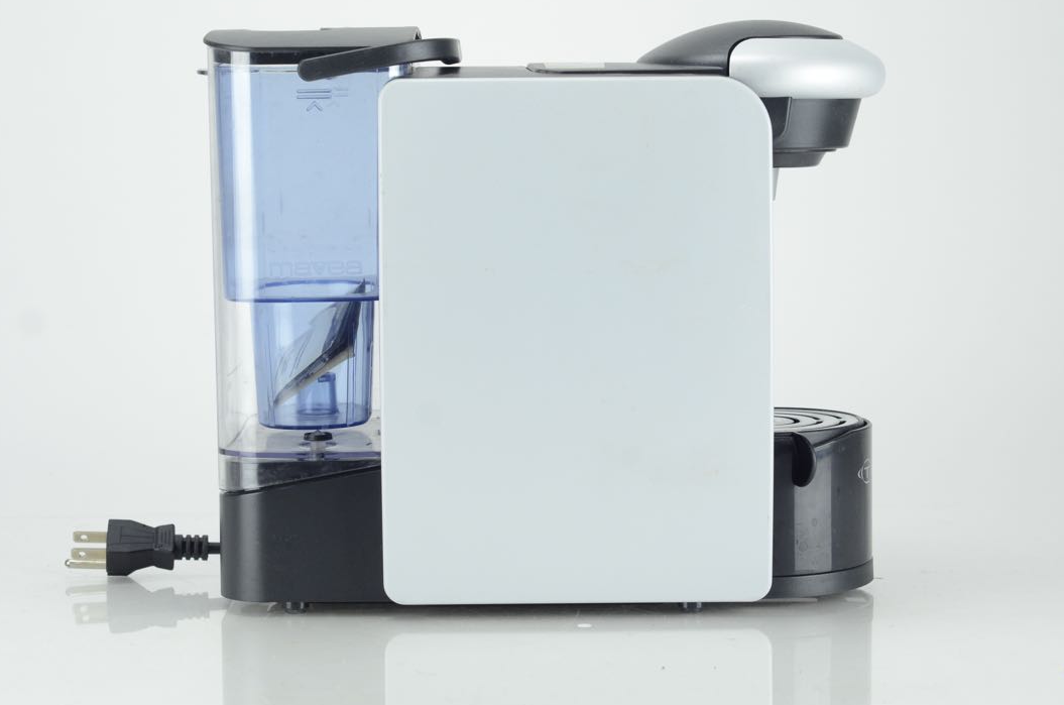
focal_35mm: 91
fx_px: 2684
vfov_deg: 15.0
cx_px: 558
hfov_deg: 22.4
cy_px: 301
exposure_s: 1/125
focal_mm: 50
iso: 640
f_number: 5
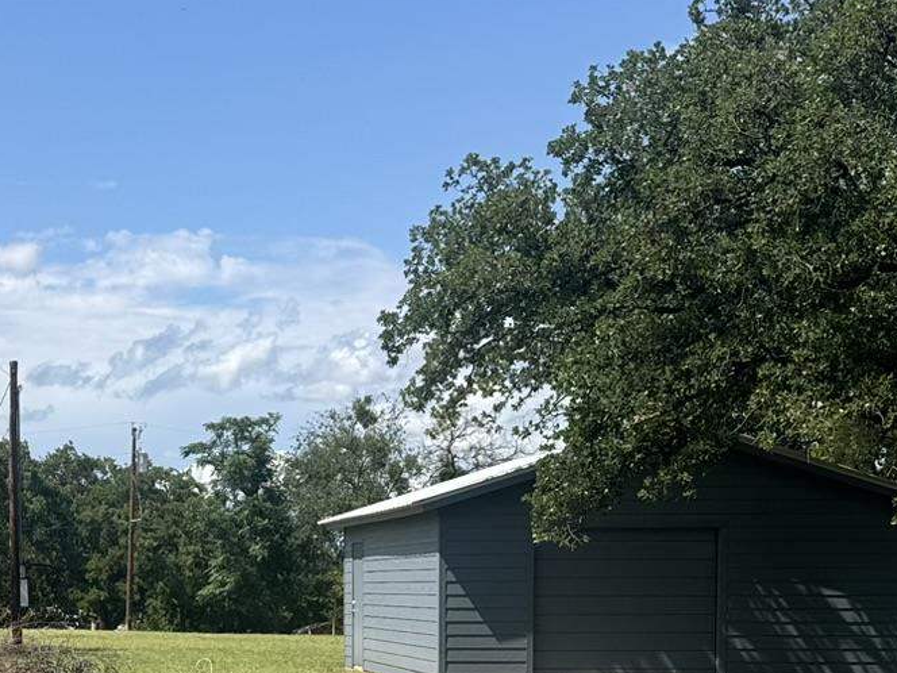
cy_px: 639
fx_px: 1918
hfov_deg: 25.3
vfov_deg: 19.4
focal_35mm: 74
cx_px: 38
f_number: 1.78
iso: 80
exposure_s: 1/4310
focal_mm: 6.76
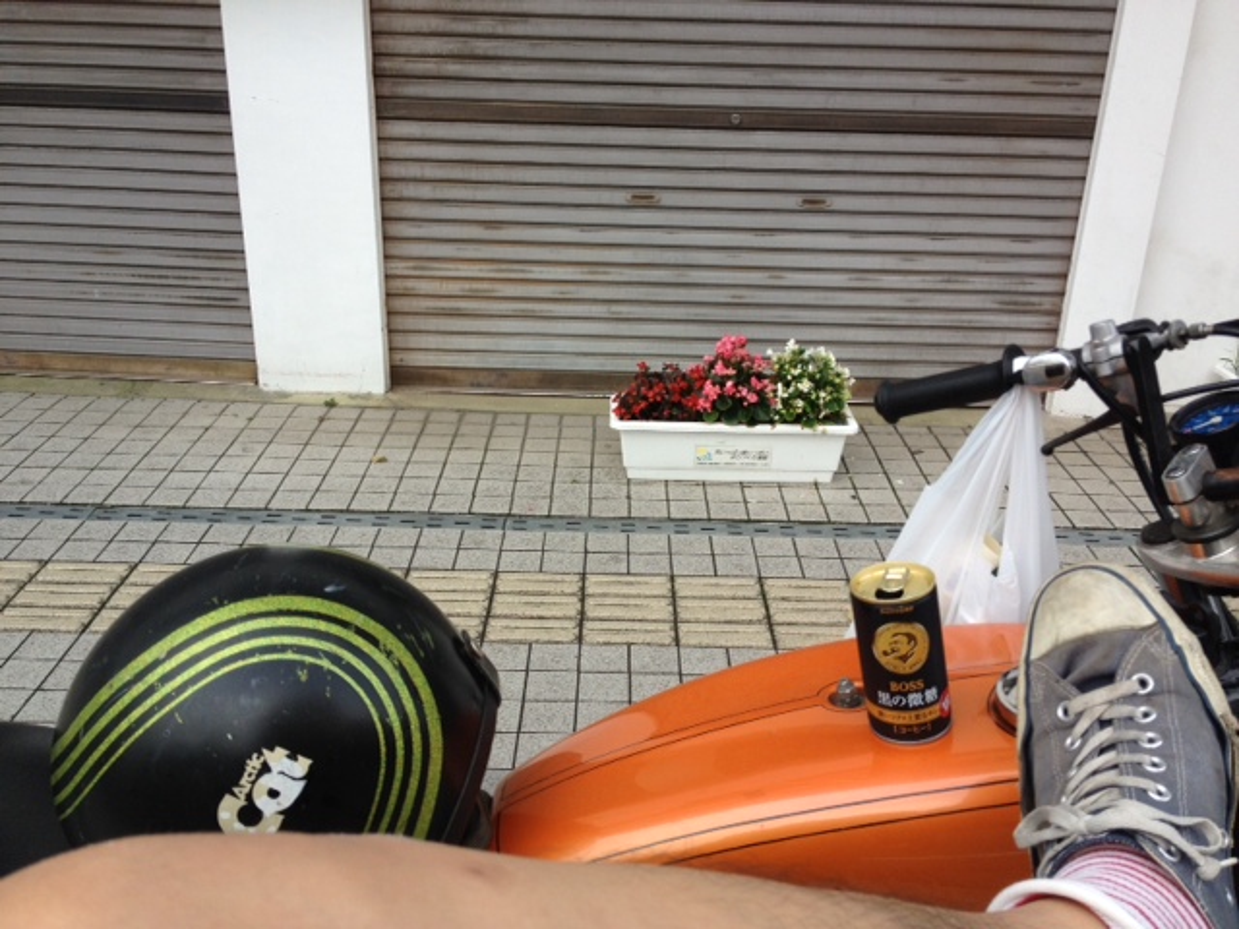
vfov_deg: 40.7
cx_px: 620
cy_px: 464
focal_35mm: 35
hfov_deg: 52.6
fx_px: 1253
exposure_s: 1/289
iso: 64
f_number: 2.4
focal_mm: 4.28
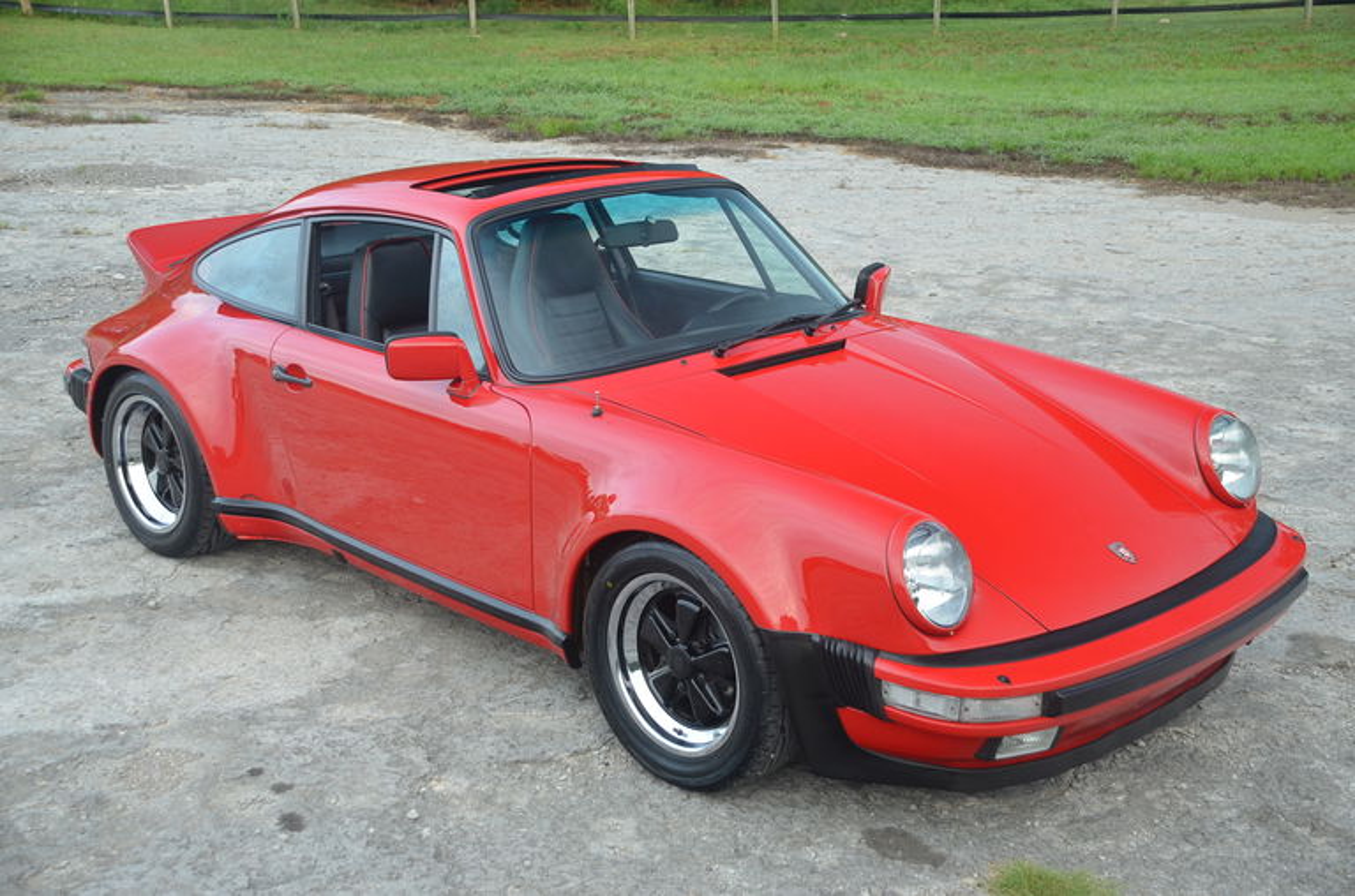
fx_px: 1746
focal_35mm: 46
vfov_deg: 28.8
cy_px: 448
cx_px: 678
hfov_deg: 42.4
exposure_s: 1/60
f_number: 4
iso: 400
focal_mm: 31
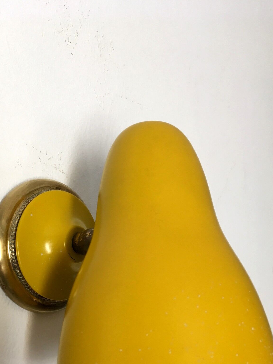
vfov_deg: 48.3
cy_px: 236
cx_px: 128
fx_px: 399
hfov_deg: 37.7
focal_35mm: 38
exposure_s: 1/33
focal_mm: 4.15
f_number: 2.2
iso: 32
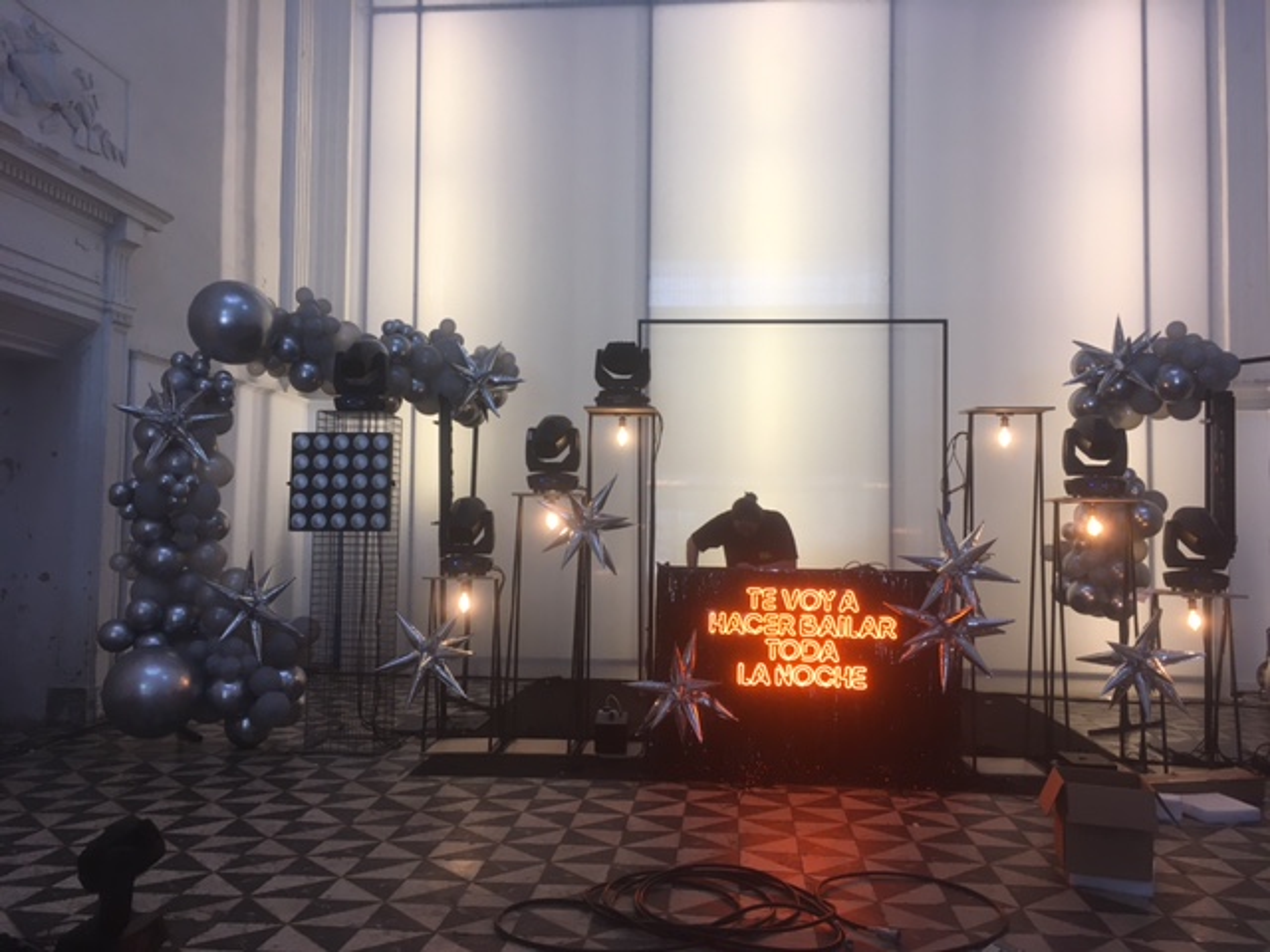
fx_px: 1064
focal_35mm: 29
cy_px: 476
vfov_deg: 48.2
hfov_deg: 61.7
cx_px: 635
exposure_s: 1/33
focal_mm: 4.15
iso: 32
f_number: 2.2
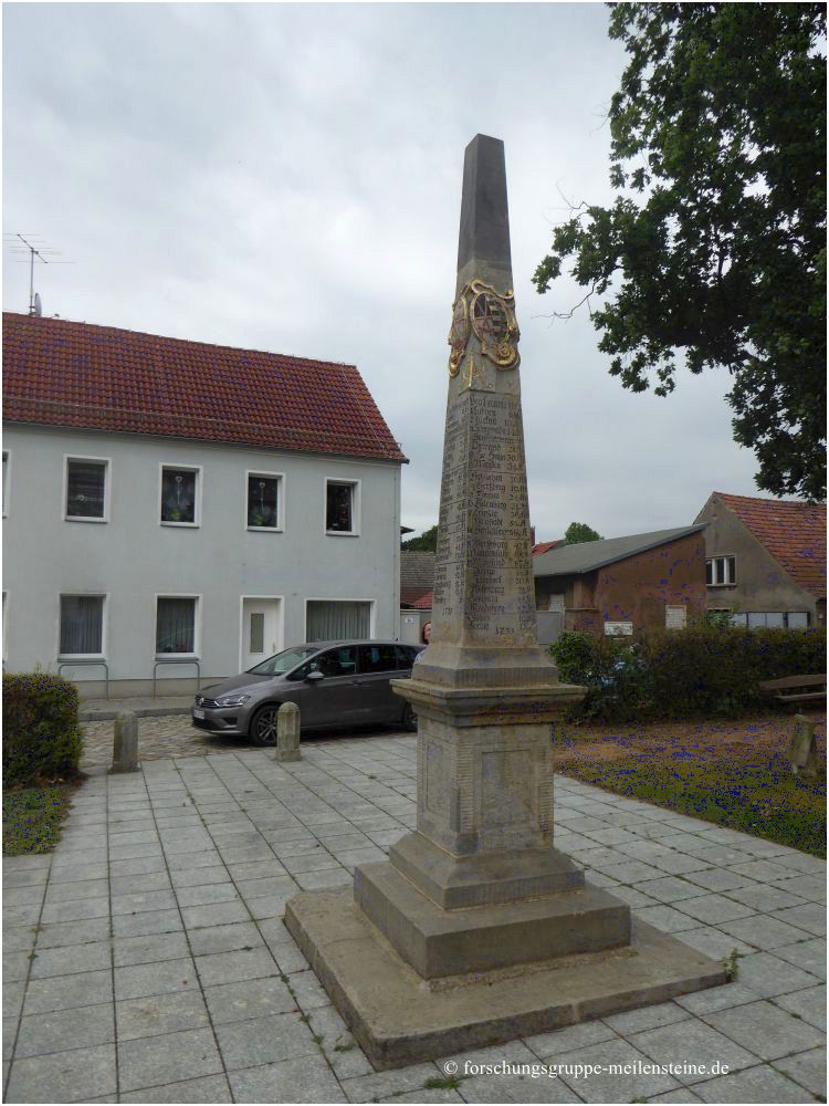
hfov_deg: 56.8
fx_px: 766
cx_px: 414
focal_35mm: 24
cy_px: 553
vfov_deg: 71.6
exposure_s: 1/400
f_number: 3.3
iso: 100
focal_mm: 4.3
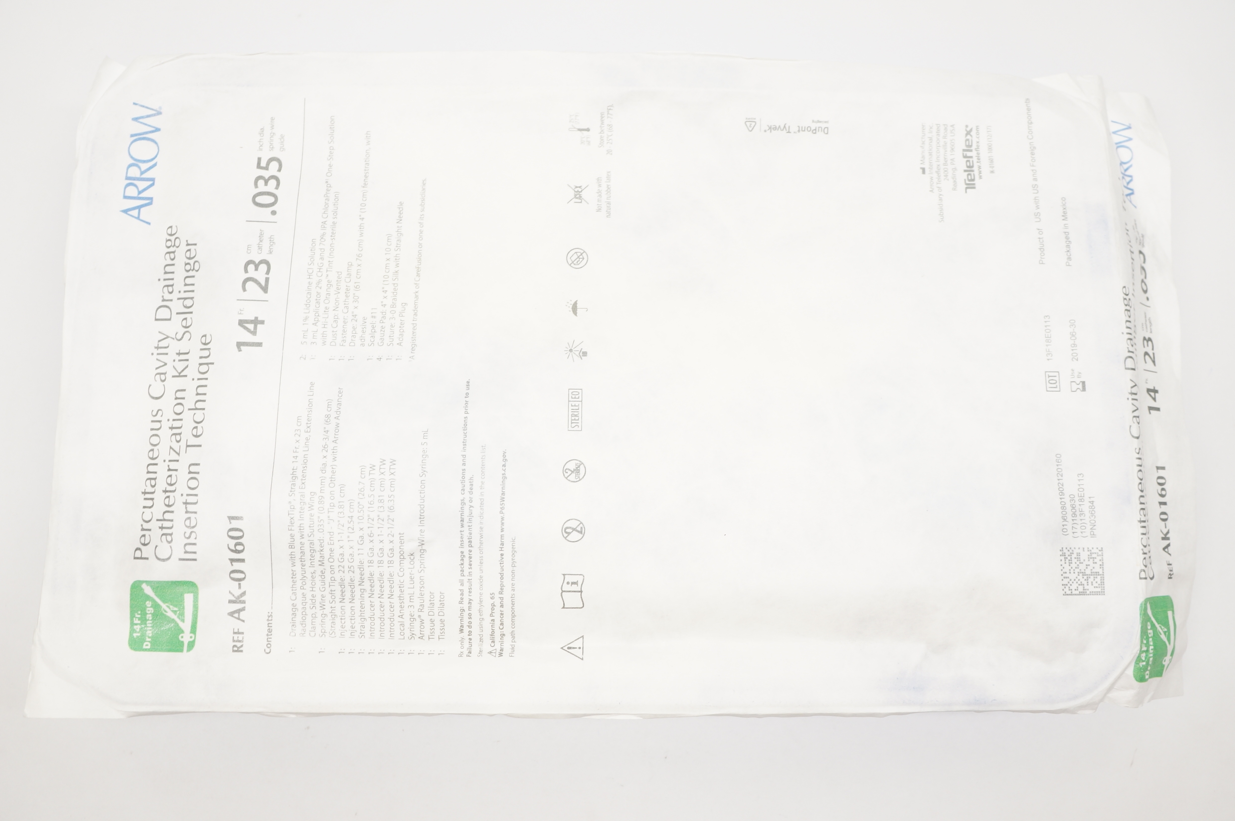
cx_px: 618
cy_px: 410
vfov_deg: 47.8
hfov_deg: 67.4
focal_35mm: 27
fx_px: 925
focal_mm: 18
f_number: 5.6
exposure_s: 1/60
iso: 400
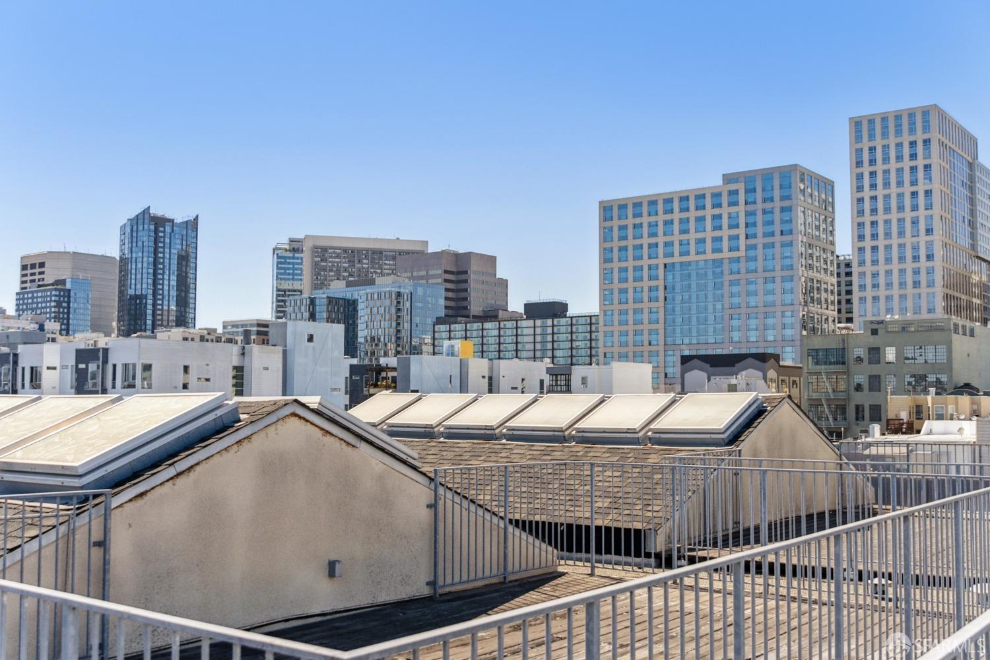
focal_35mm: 39
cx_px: 495
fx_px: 1072
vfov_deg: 34.2
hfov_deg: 49.6
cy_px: 330
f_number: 4.5
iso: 100
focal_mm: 26
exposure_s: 1/1000
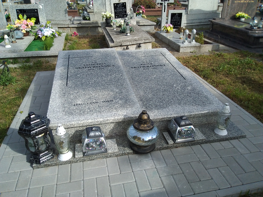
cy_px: 98
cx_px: 132
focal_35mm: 29
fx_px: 220
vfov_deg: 48.2
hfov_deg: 61.7
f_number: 2.4
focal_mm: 2.39
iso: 101
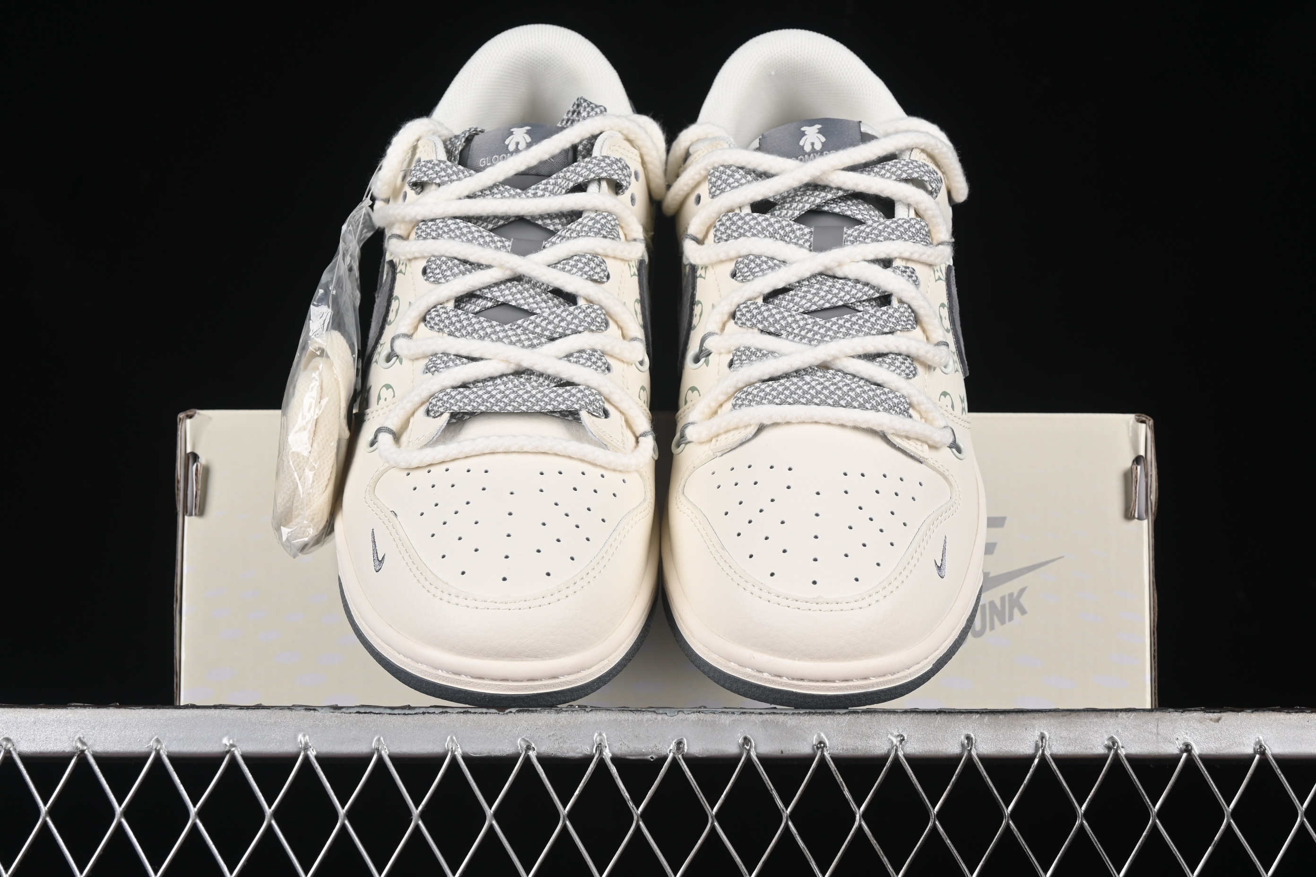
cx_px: 658
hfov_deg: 27.0
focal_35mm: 75
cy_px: 438
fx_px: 2741
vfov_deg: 18.2
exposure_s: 1/80
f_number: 8
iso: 160
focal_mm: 50
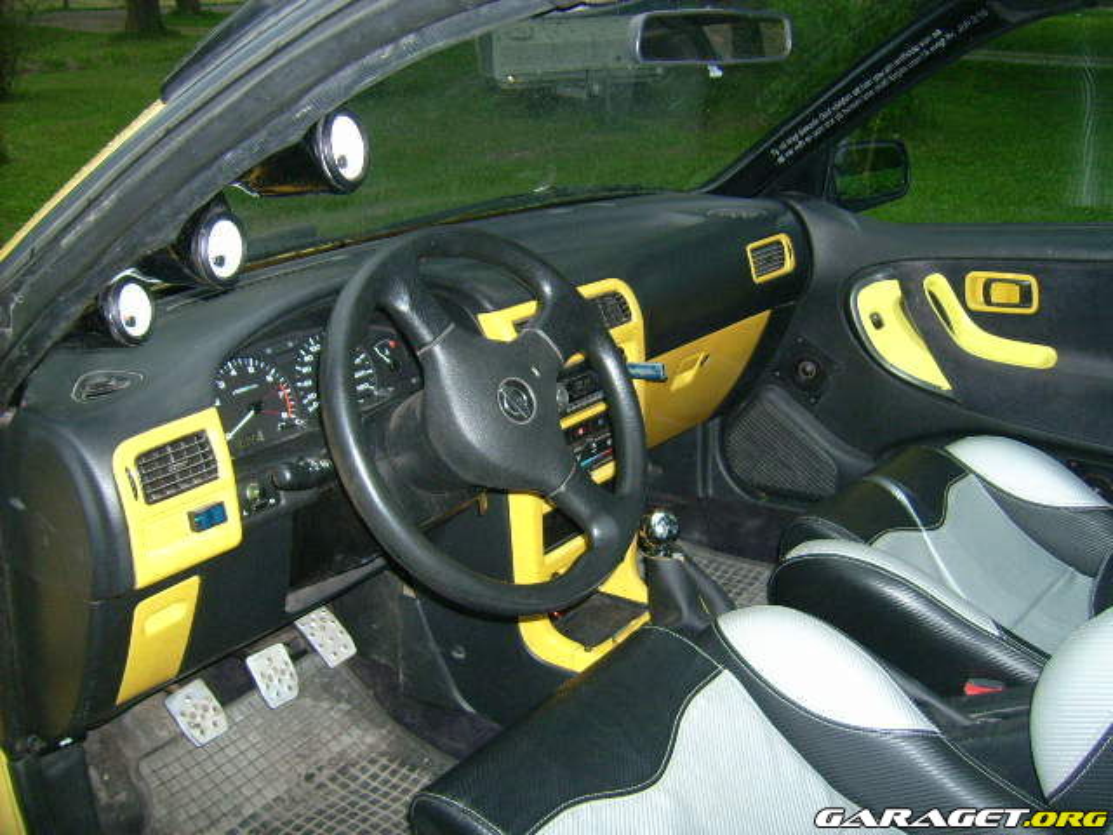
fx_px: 1125
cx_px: 556
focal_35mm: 35
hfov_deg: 52.6
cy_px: 418
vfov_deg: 40.7
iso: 100
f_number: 2.8
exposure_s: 1/60
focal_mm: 5.95
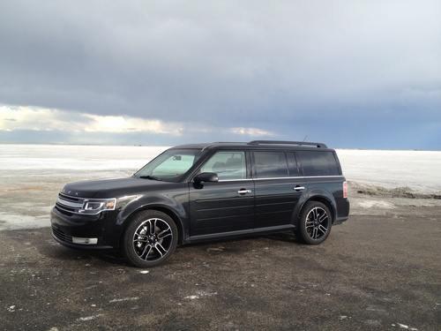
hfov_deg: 52.6
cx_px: 220
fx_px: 446
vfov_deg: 40.7
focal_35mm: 35
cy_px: 166
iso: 64
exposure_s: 1/708
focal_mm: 4.28
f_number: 2.4
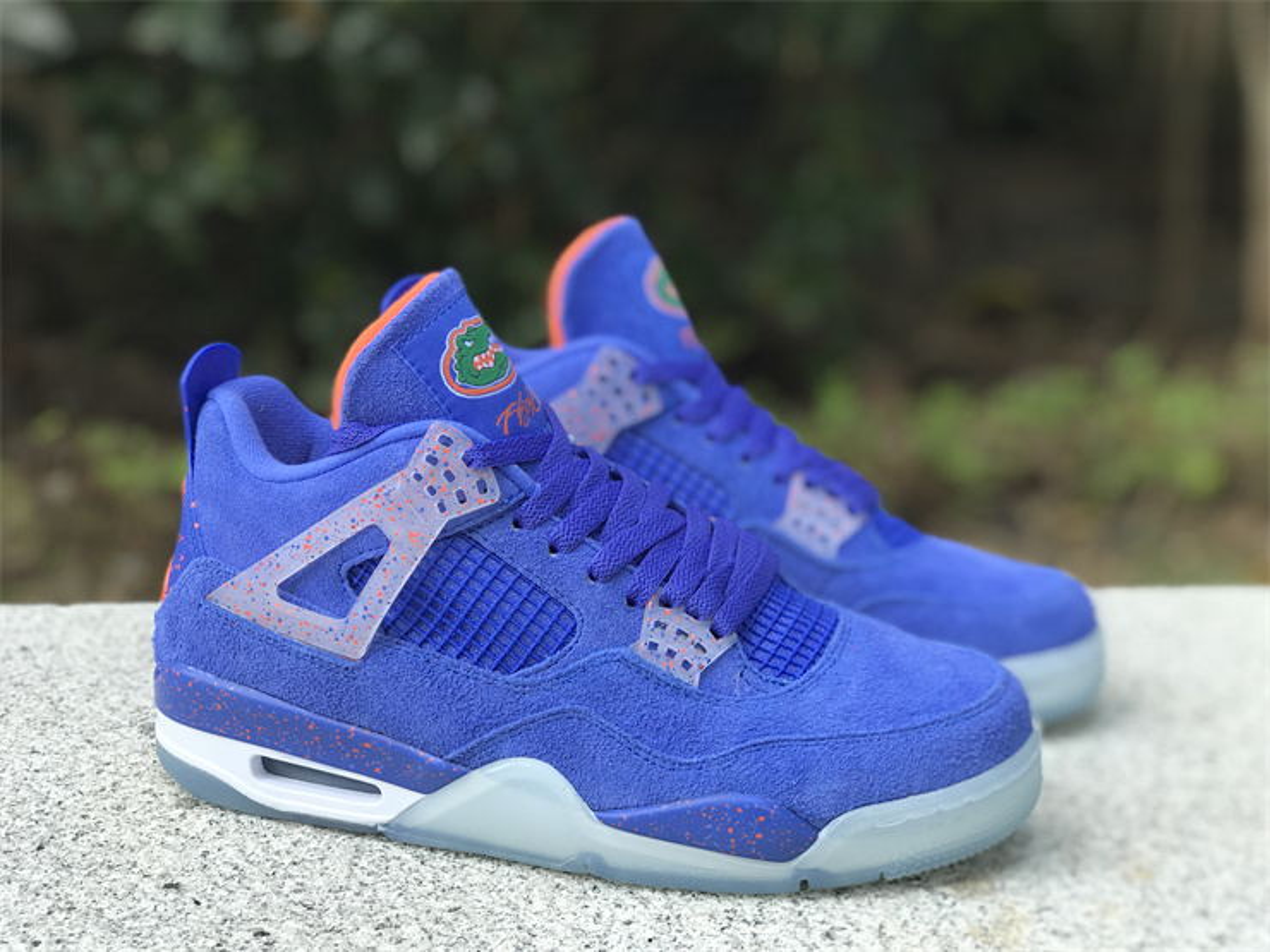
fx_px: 2091
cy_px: 476
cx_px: 635
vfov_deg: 25.7
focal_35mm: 57
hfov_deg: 33.8
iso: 20
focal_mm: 6.6
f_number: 2.8
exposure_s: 1/100
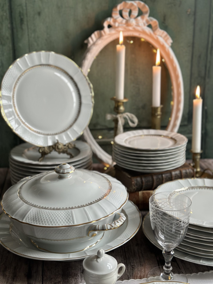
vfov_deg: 39.7
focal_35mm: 48
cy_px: 142
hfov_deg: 30.3
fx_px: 394
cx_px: 106
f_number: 1.78
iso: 125
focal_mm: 6.86
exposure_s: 1/89
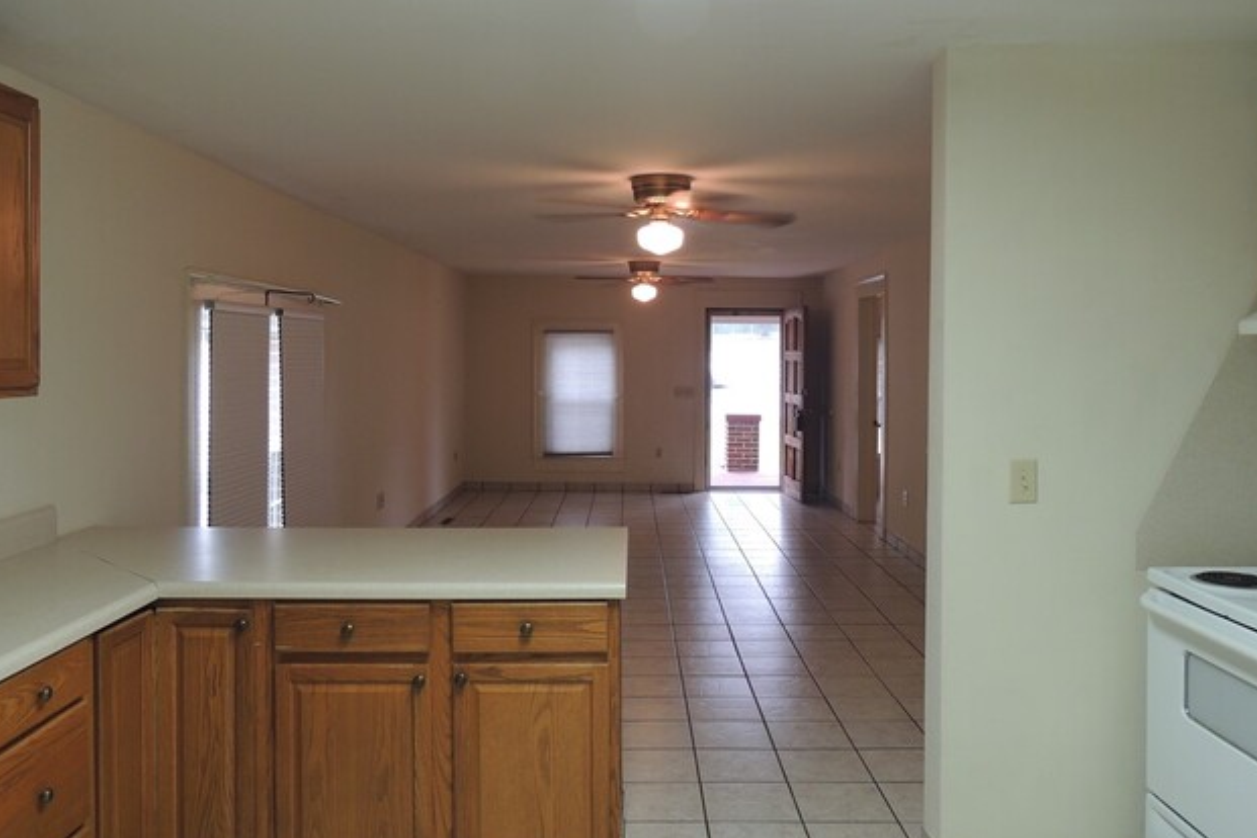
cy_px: 372
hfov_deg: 61.9
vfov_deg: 43.5
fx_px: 1047
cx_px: 632
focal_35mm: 30
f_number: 3.1
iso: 180
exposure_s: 1/30
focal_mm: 4.9
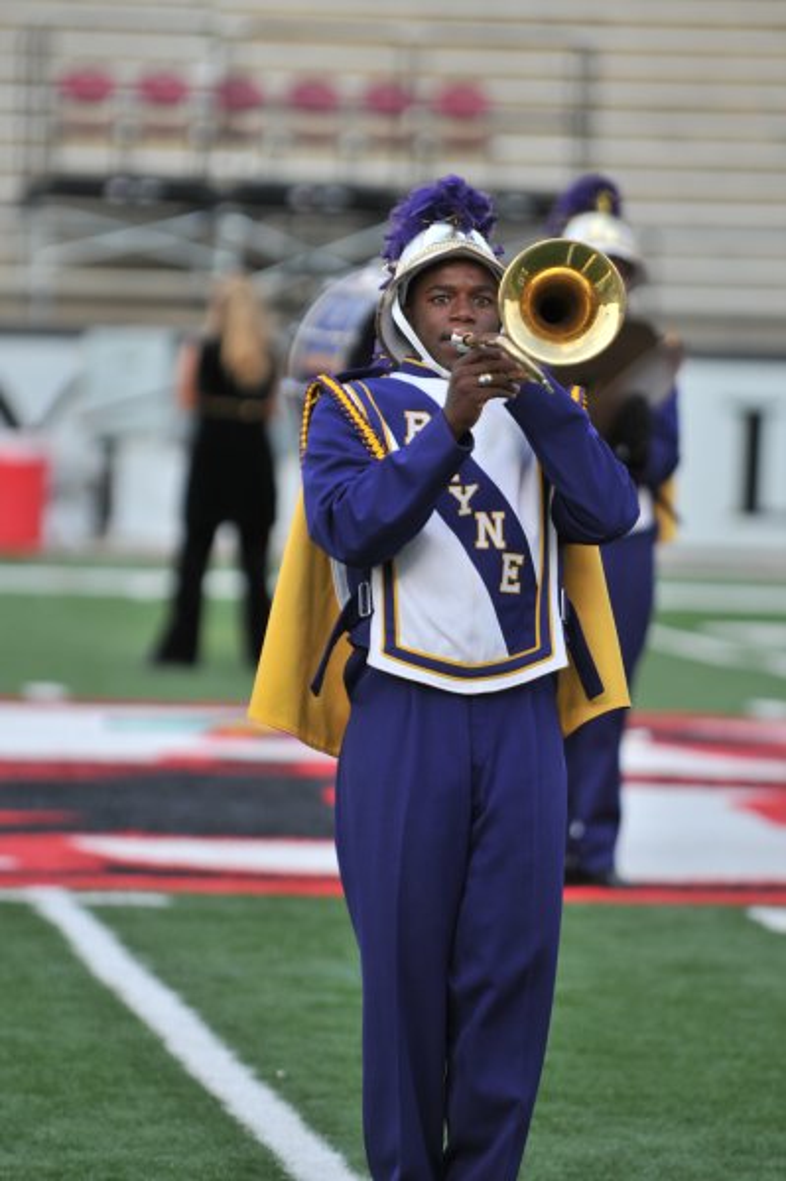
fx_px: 9841
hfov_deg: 4.6
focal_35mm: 300
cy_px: 590
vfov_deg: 6.9
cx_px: 393
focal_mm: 200
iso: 200
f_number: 2.8
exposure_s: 1/800
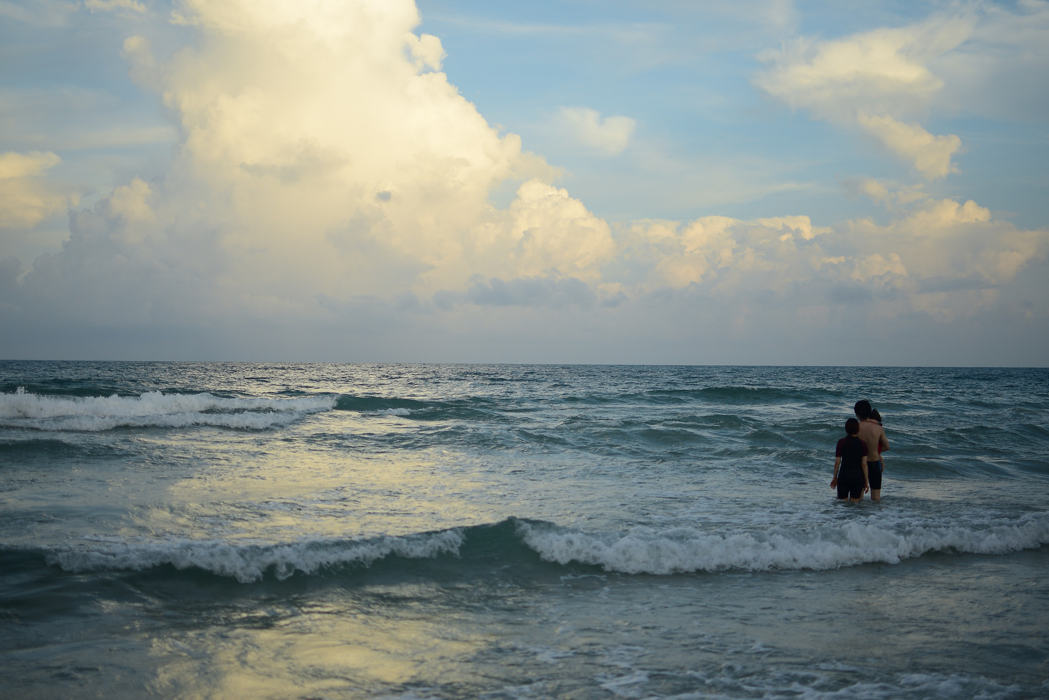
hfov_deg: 37.8
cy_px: 350
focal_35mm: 52
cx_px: 524
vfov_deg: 25.8
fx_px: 1530
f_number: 1.8
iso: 100
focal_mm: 35
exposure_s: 1/2000
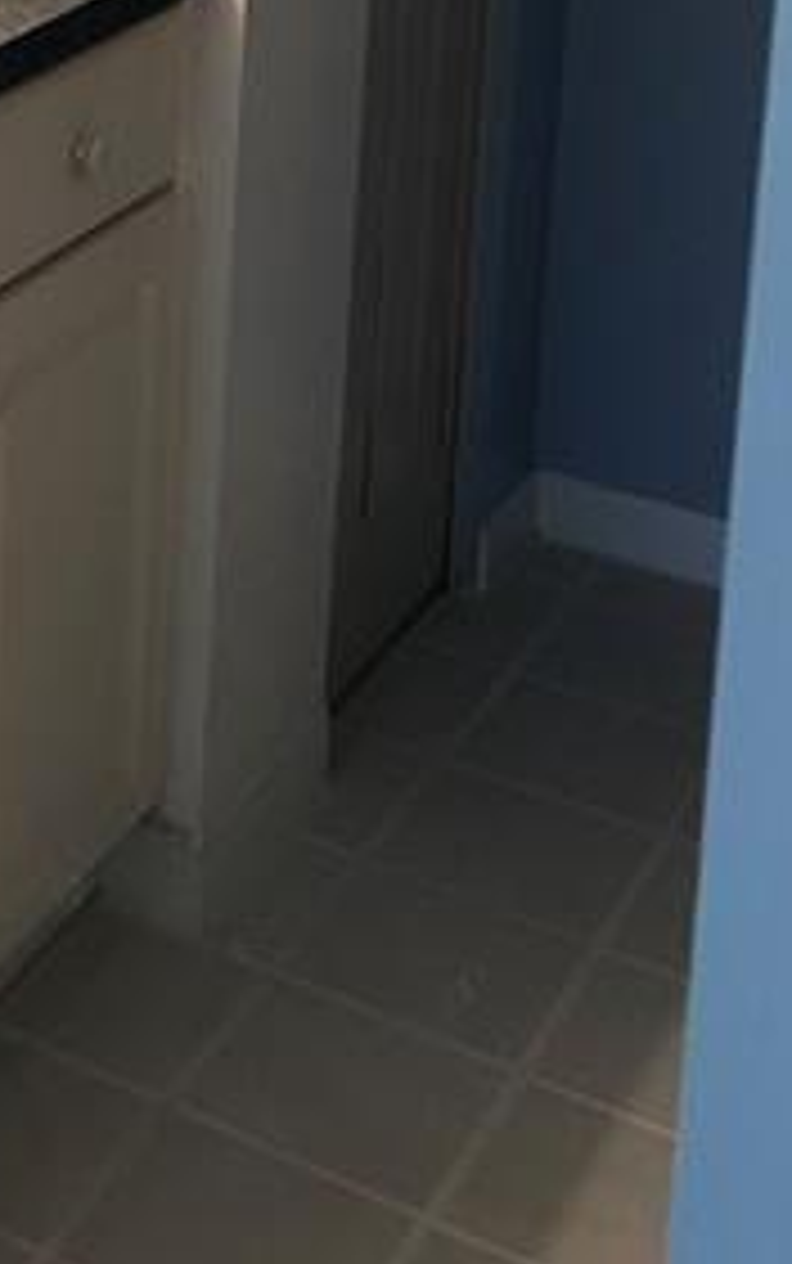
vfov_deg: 23.1
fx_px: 2793
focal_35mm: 81
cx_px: -410
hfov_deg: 14.9
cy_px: -310
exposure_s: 1/30
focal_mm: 4
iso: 40
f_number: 1.8
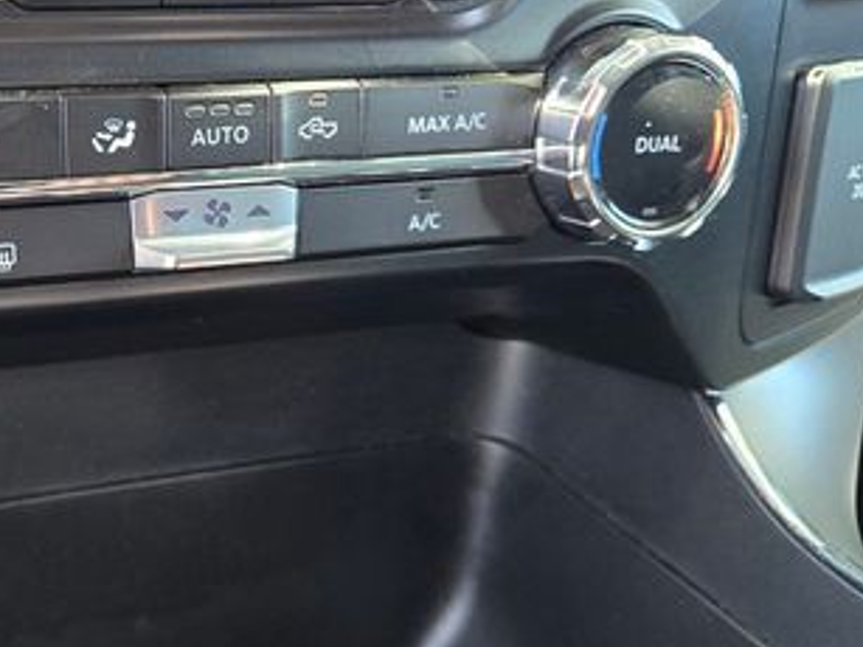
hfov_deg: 37.5
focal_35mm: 48
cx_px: 112
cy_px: 293
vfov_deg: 30.2
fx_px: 1196
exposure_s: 1/120
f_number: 1.8
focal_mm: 5.4
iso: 320
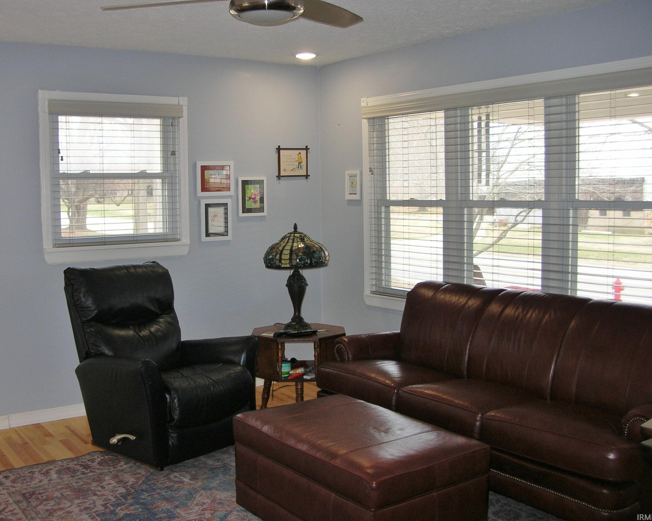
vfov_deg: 39.2
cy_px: 260
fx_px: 733
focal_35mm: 38
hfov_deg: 47.9
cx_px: 308
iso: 50
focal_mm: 6
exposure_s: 1/30
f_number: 2.7
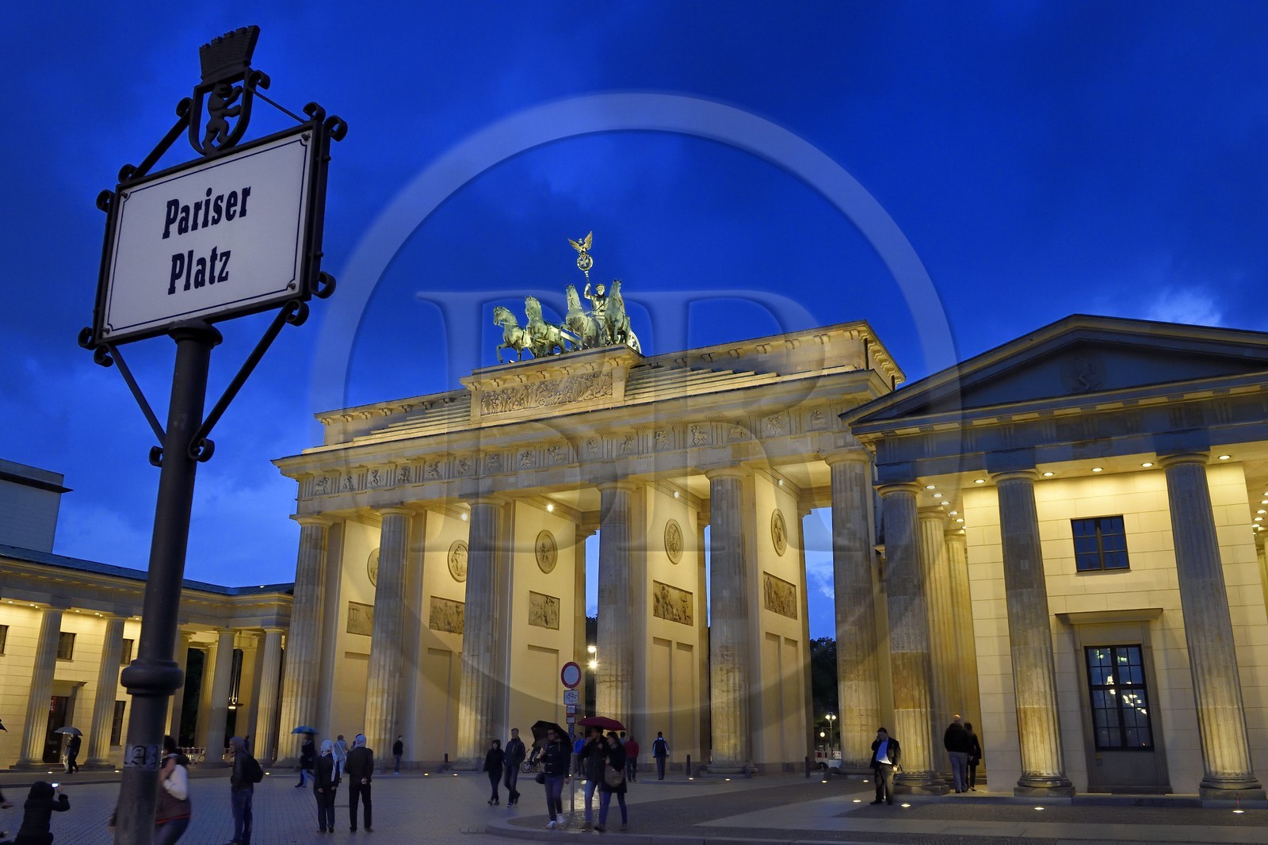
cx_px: 634
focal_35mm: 29
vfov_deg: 44.9
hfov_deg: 63.7
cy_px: 422
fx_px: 1021
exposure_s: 1/30
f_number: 8
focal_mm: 29
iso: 3200
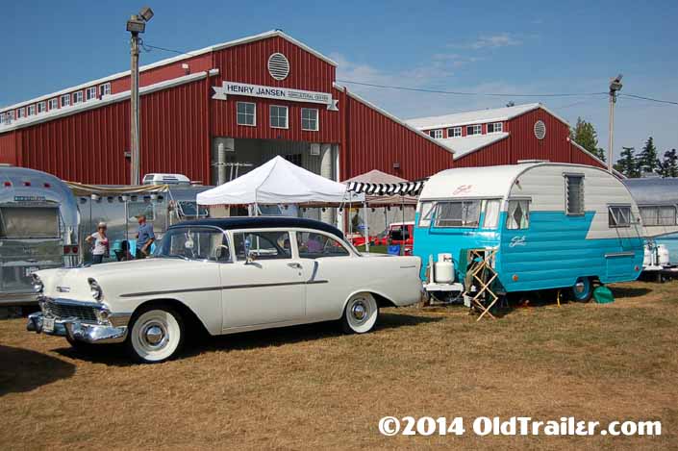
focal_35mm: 45
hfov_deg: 43.6
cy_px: 226
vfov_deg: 29.8
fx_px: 847
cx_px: 339
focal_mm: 30
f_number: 4.2
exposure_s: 1/3200
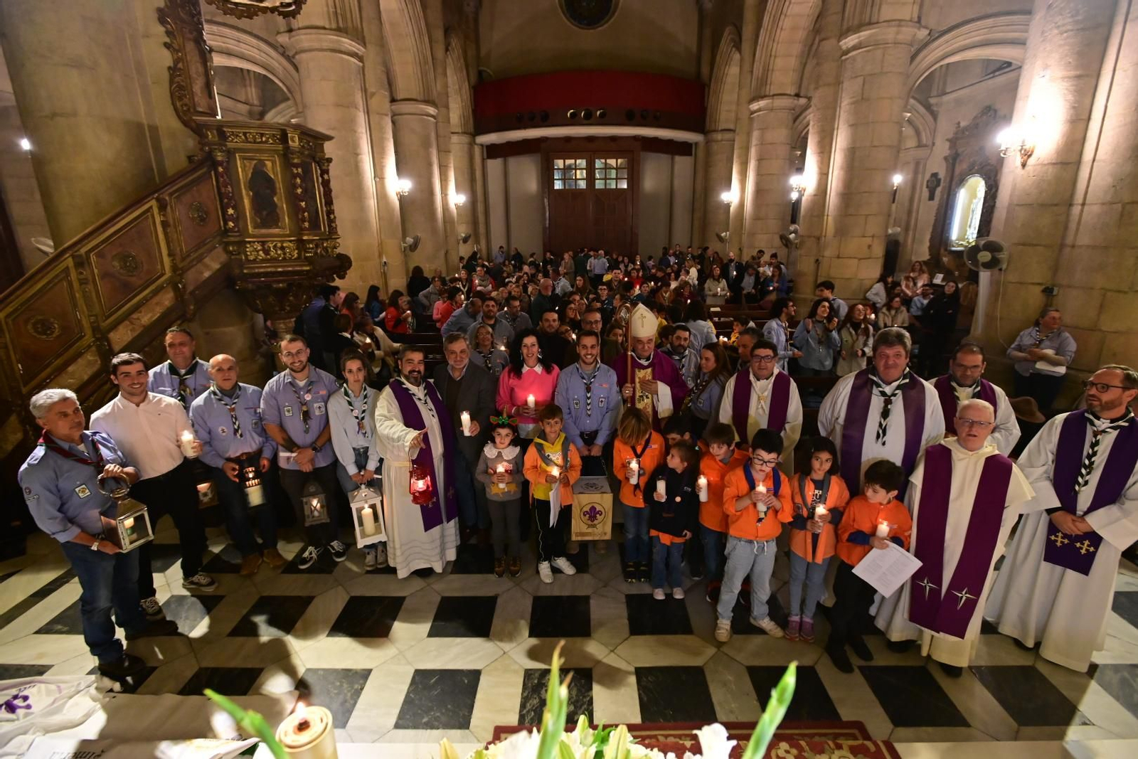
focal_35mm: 17
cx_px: 569
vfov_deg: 70.5
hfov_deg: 93.3
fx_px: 537
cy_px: 380
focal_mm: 17
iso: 5000
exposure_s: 1/100
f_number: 4.5
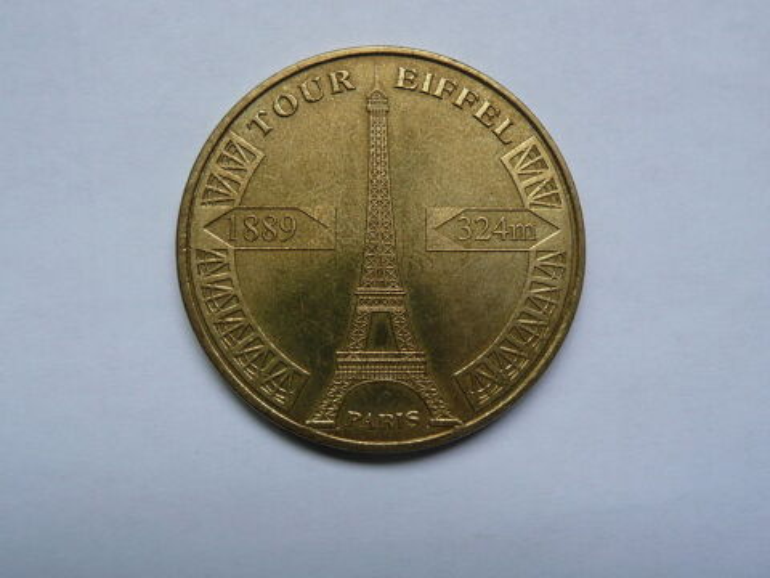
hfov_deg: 49.0
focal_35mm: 38
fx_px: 845
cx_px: 385
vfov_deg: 37.7
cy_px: 289
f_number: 3.5
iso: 100
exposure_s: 1/80
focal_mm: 5.2
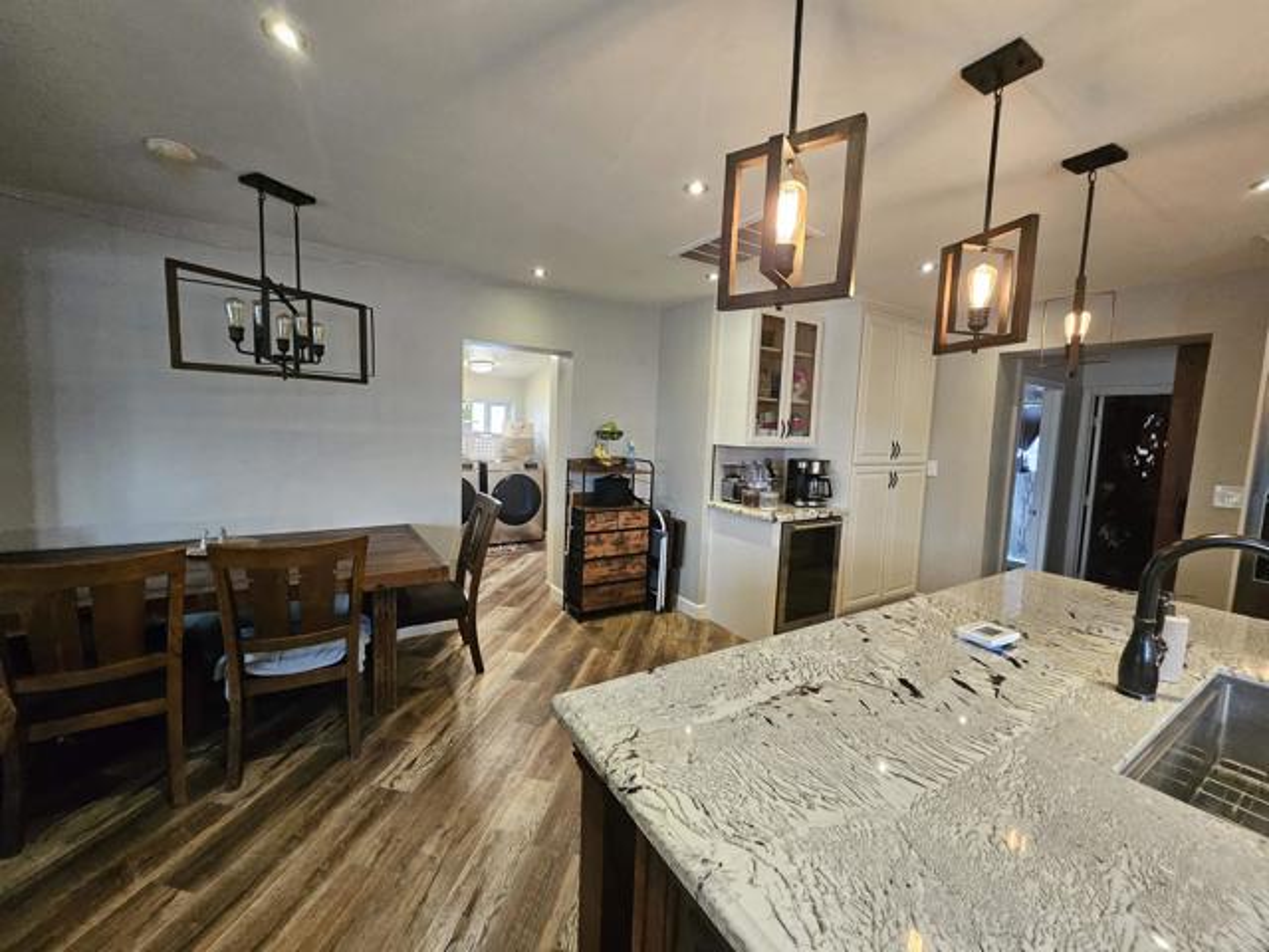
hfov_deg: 106.2
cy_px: 476
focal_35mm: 13
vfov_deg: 89.9
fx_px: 477
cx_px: 634
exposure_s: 1/60
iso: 320
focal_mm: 1.74
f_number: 2.2
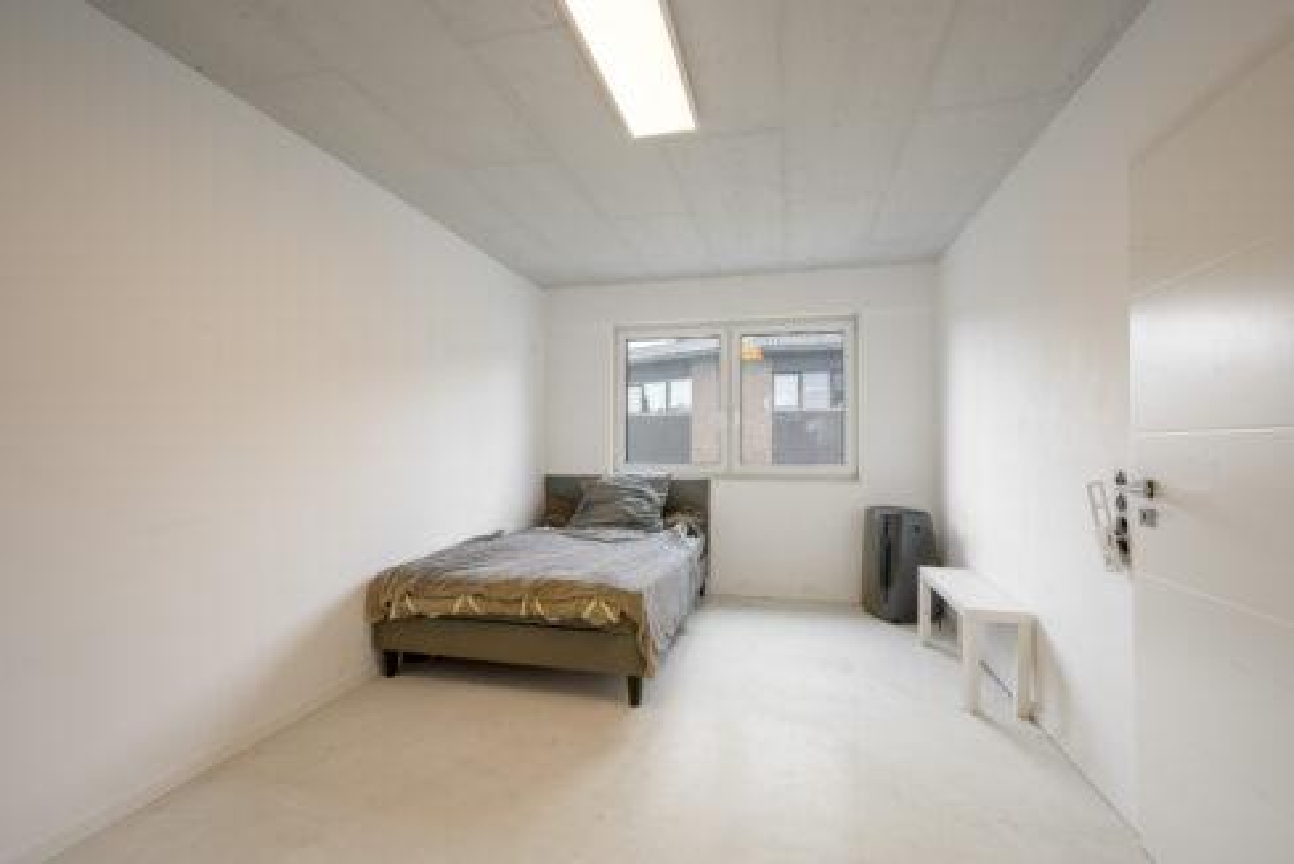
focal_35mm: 16
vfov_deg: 73.8
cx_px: 647
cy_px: 432
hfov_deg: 96.7
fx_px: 575
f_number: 9
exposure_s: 1/13
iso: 200
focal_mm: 16
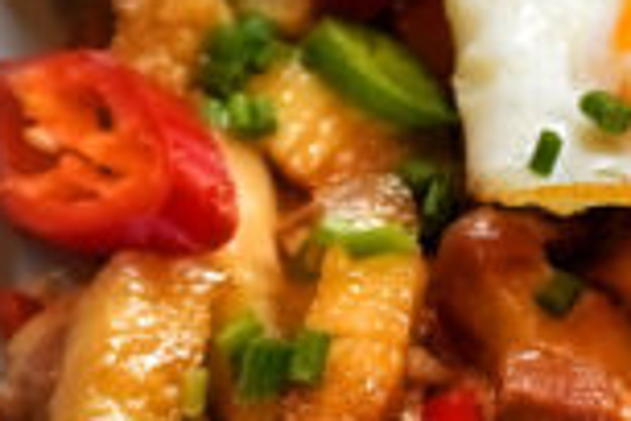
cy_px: 91
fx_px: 3050
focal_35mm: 174
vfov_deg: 7.9
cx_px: 961
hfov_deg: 11.3
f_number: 4.5
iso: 320
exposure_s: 1/60
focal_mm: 26
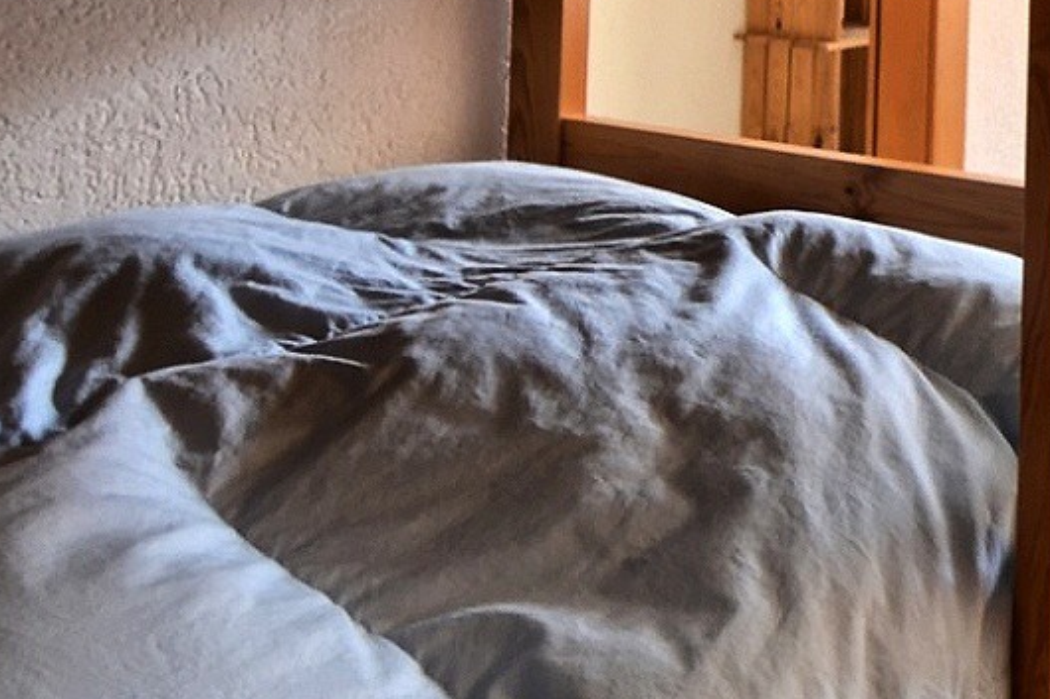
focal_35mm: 58
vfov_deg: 20.8
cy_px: -262
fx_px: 1691
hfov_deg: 30.4
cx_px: 1191
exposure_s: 1/2
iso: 400
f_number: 9
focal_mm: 10
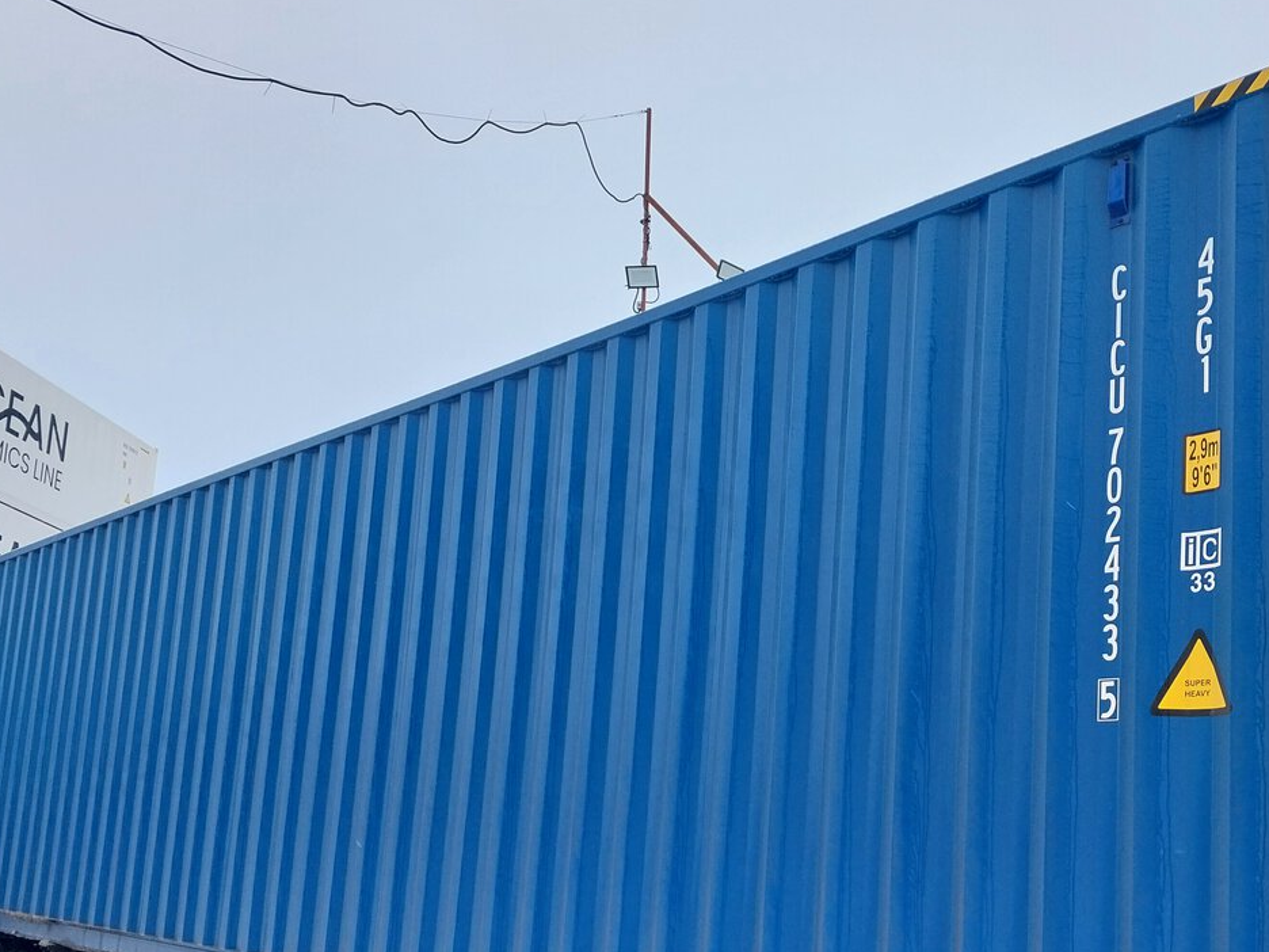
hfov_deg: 46.7
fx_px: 1466
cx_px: 721
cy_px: 647
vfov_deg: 35.6
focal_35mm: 40
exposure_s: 1/50
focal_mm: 4
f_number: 1.8
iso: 25
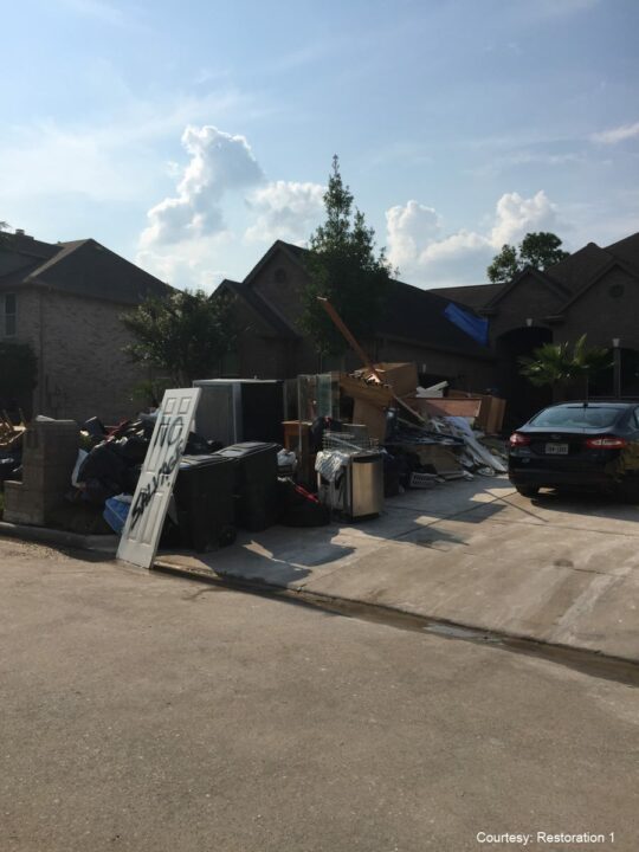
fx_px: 714
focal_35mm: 29
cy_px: 426
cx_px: 320
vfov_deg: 61.7
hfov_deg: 48.2
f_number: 2.2
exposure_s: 1/6623
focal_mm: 4.15
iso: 32
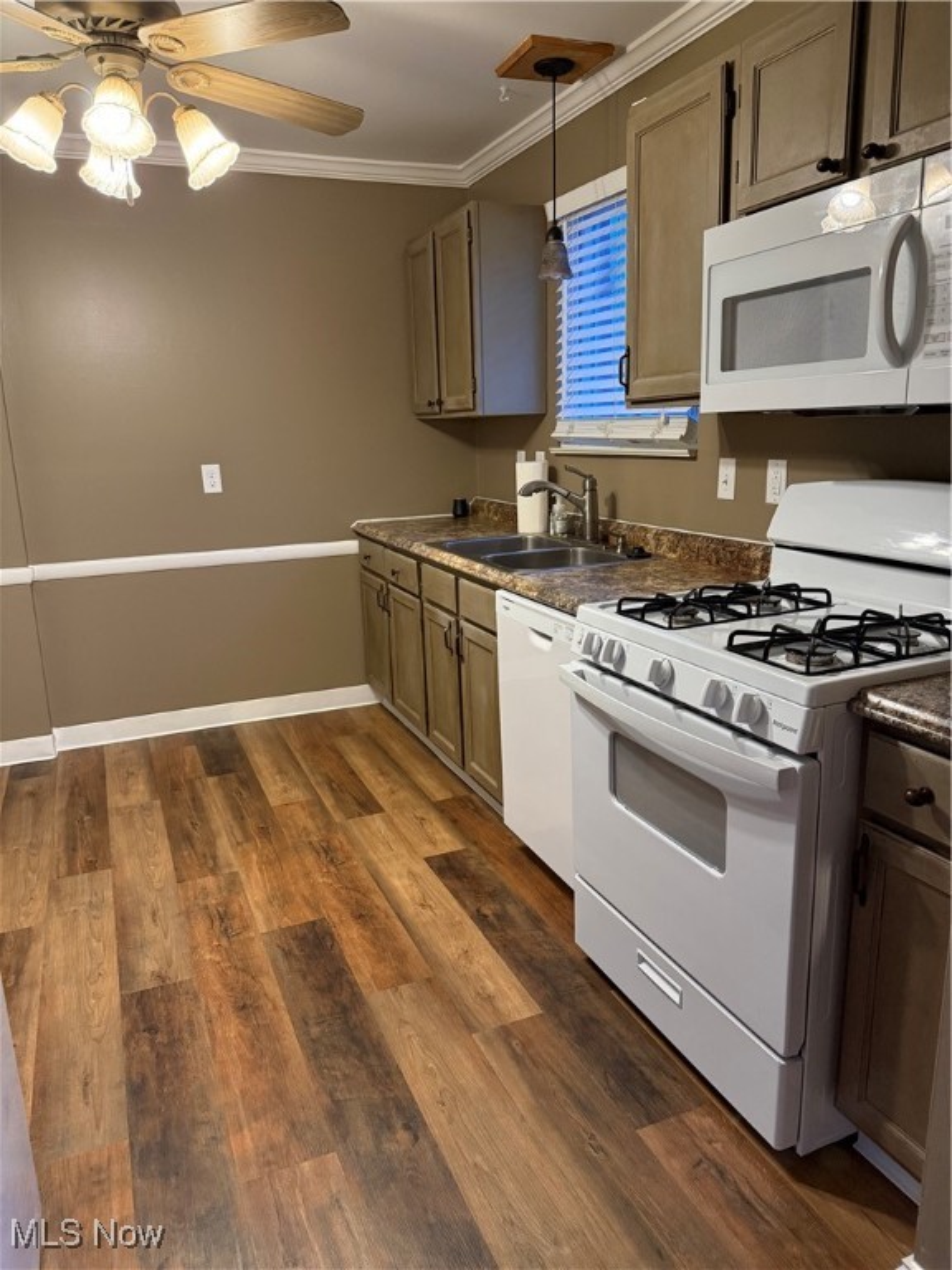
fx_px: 880
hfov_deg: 56.8
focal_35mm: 24
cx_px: 476
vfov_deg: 71.6
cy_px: 635
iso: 500
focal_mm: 6.76
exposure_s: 1/60
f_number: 1.78
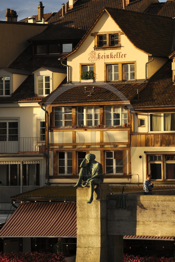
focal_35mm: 160
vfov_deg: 12.8
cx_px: 88
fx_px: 1167
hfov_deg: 8.6
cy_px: 131
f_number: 6.3
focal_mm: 160
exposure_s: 1/320
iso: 200
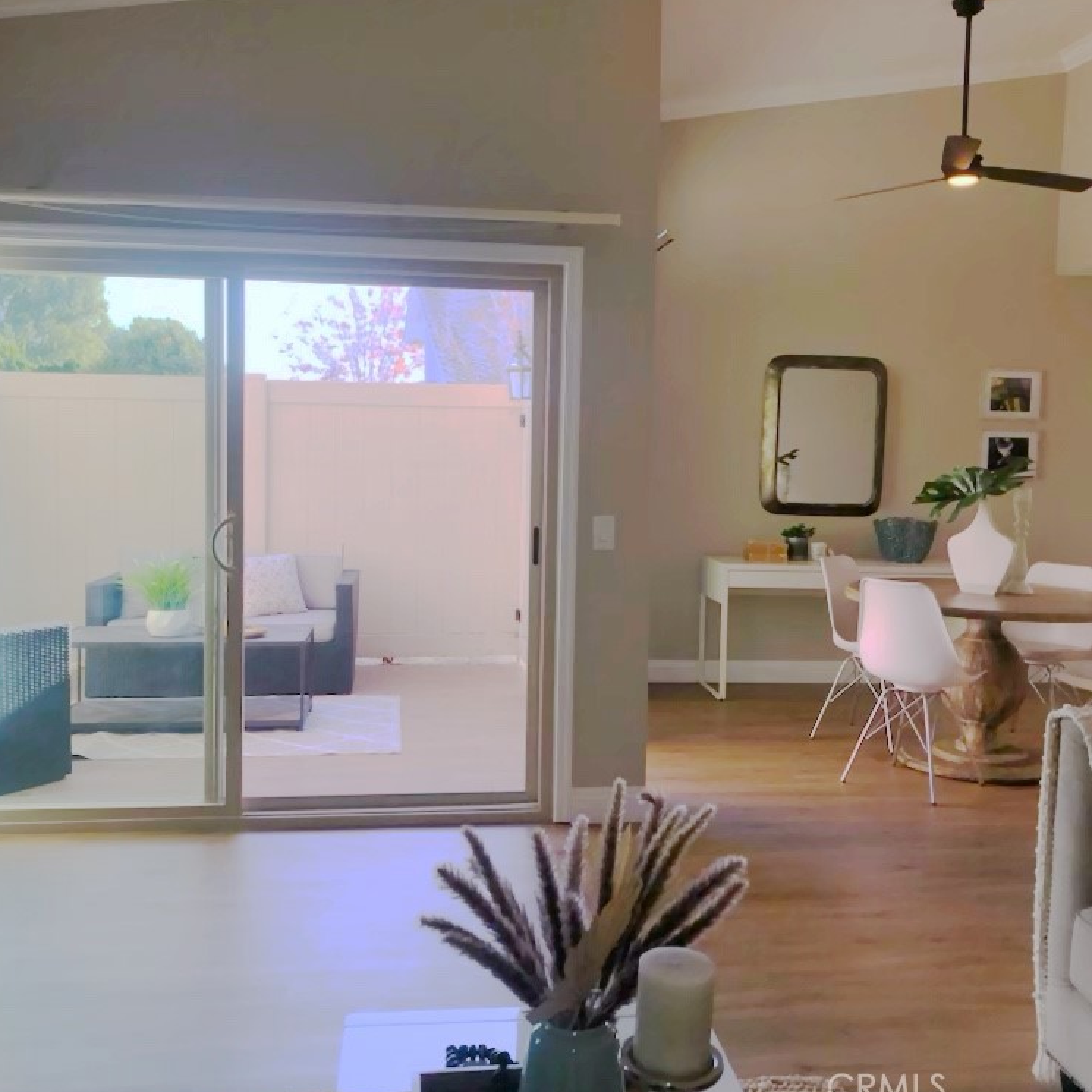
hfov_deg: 48.4
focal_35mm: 34
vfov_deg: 48.5
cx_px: 554
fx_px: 1213
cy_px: 545
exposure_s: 1/197
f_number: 1.8
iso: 20
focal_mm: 3.99
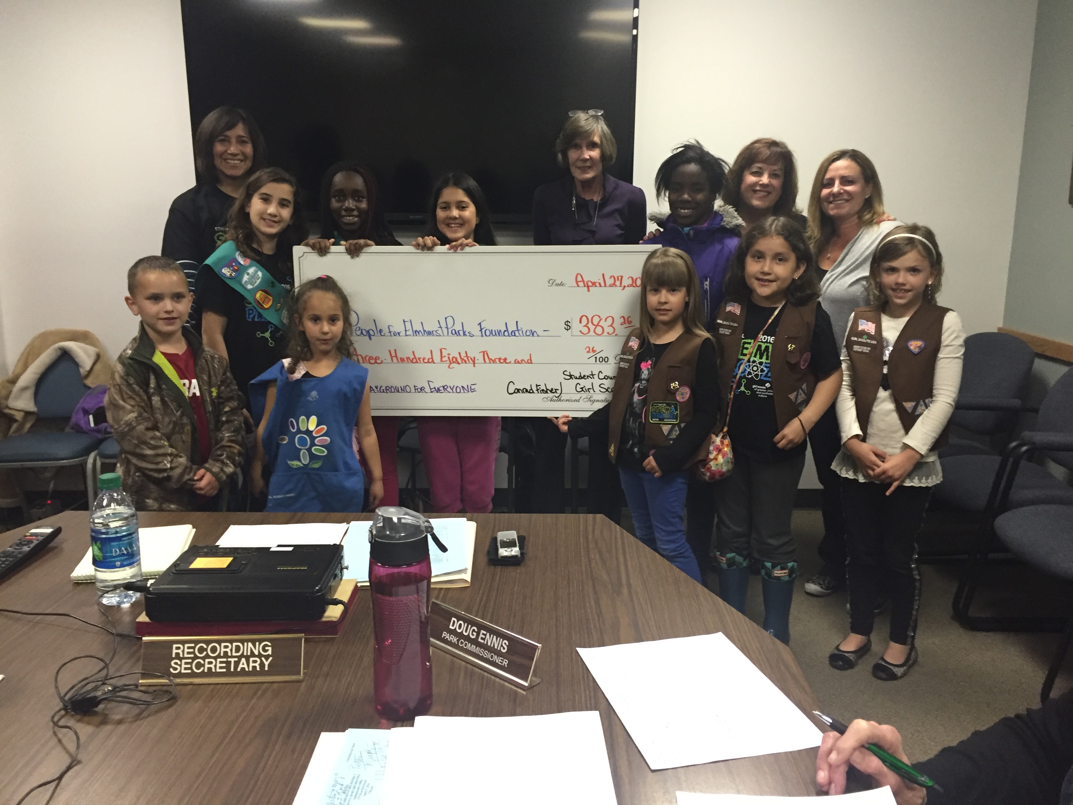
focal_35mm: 29
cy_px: 402
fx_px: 899
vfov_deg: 48.2
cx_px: 536
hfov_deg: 61.7
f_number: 2.2
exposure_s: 1/30
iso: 160
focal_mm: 4.15
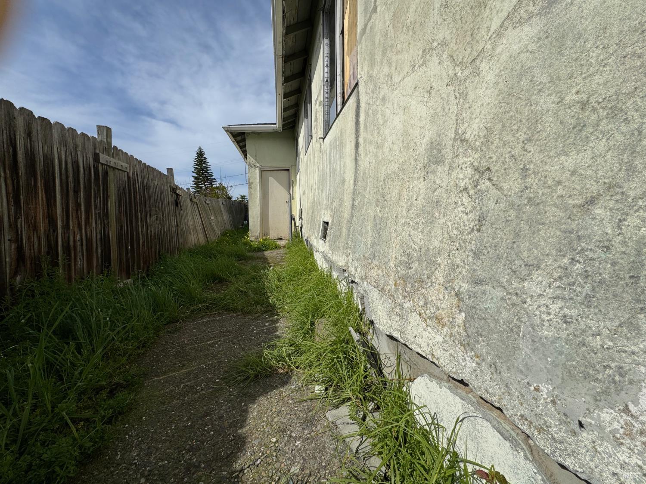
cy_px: 242
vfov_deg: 85.7
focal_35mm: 14
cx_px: 323
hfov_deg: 102.1
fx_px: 261
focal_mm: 2.22
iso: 40
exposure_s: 1/4132
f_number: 2.2
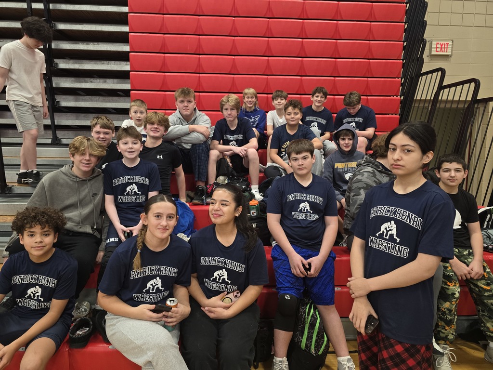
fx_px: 328
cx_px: 246
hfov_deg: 73.9
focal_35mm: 23
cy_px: 185
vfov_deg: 58.9
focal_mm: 6.3
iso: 250
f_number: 1.7
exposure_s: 1/120
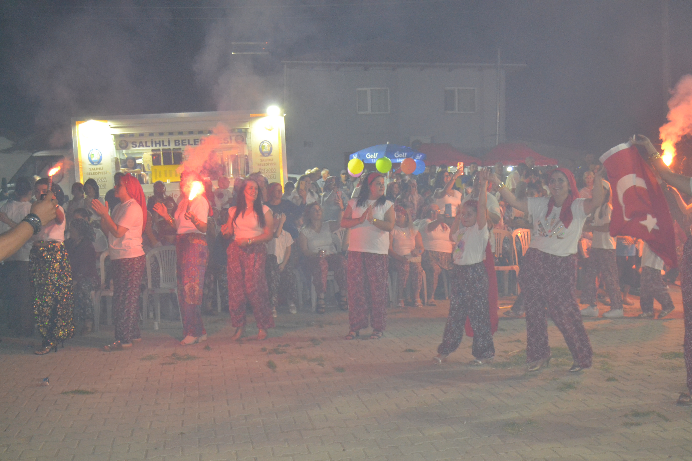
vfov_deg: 34.2
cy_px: 230
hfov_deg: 49.6
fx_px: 750
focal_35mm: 39
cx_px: 346
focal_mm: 26
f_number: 4
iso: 2000
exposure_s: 1/60
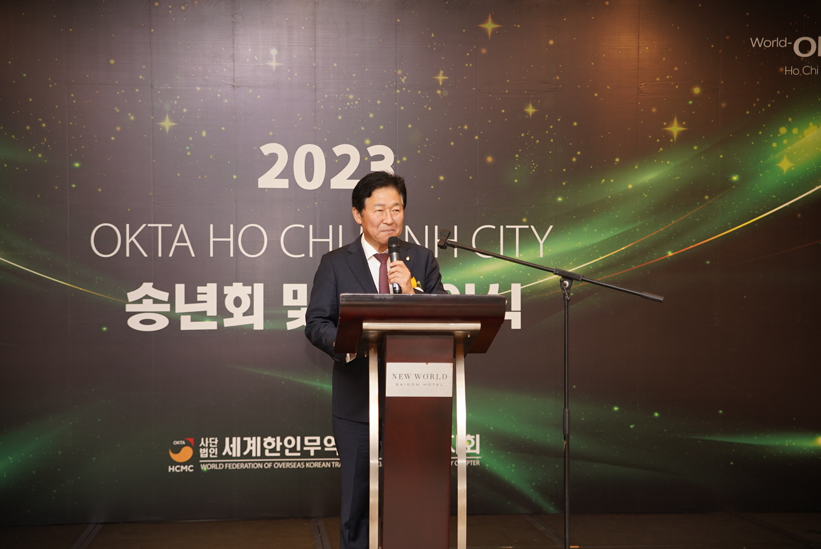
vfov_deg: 19.5
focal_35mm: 70
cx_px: 410
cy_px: 274
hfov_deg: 28.8
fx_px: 1597
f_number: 3.2
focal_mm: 70
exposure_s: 1/125
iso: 1250
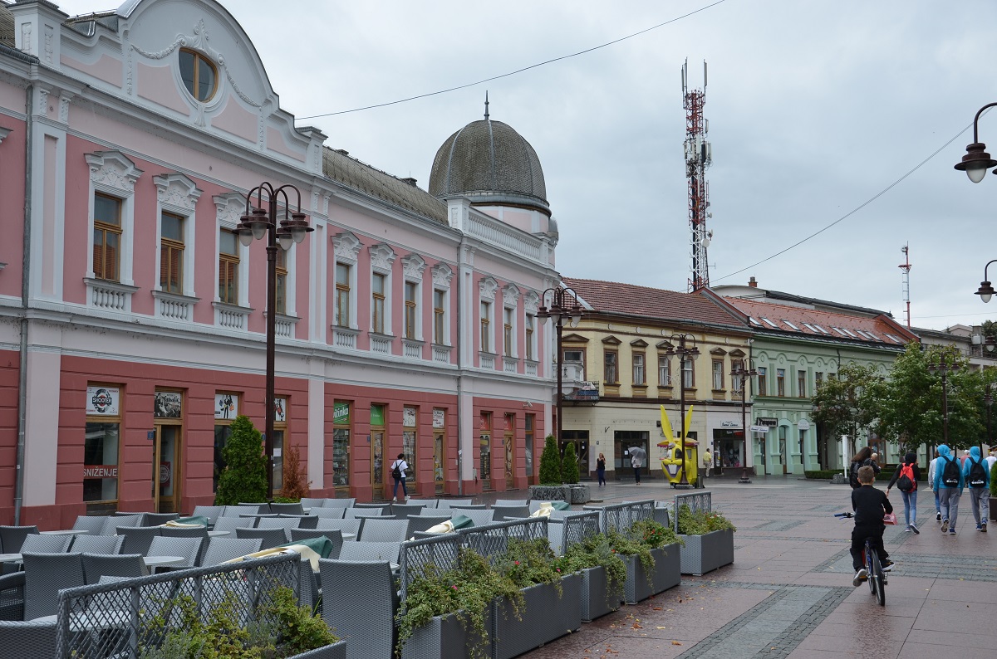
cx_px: 498
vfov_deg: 31.7
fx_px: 1160
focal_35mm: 42
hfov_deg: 46.5
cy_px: 330
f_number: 5.6
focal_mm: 28
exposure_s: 1/125
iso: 200
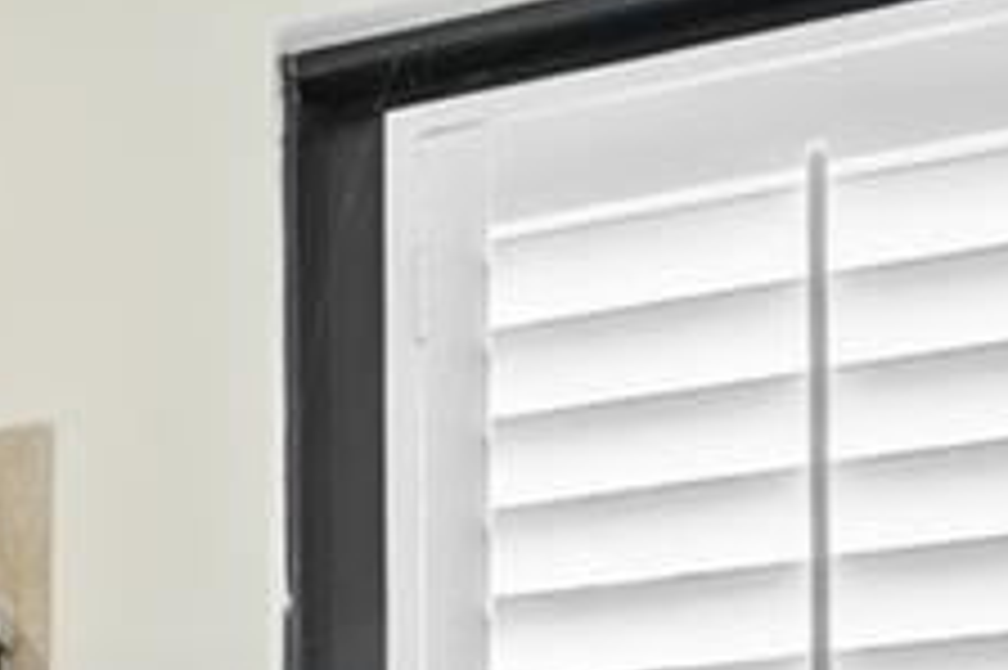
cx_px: -1426
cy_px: 1396
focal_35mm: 100
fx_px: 2798
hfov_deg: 14.0
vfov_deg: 12.0
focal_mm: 14
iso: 200
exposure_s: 1/2.5
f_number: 8
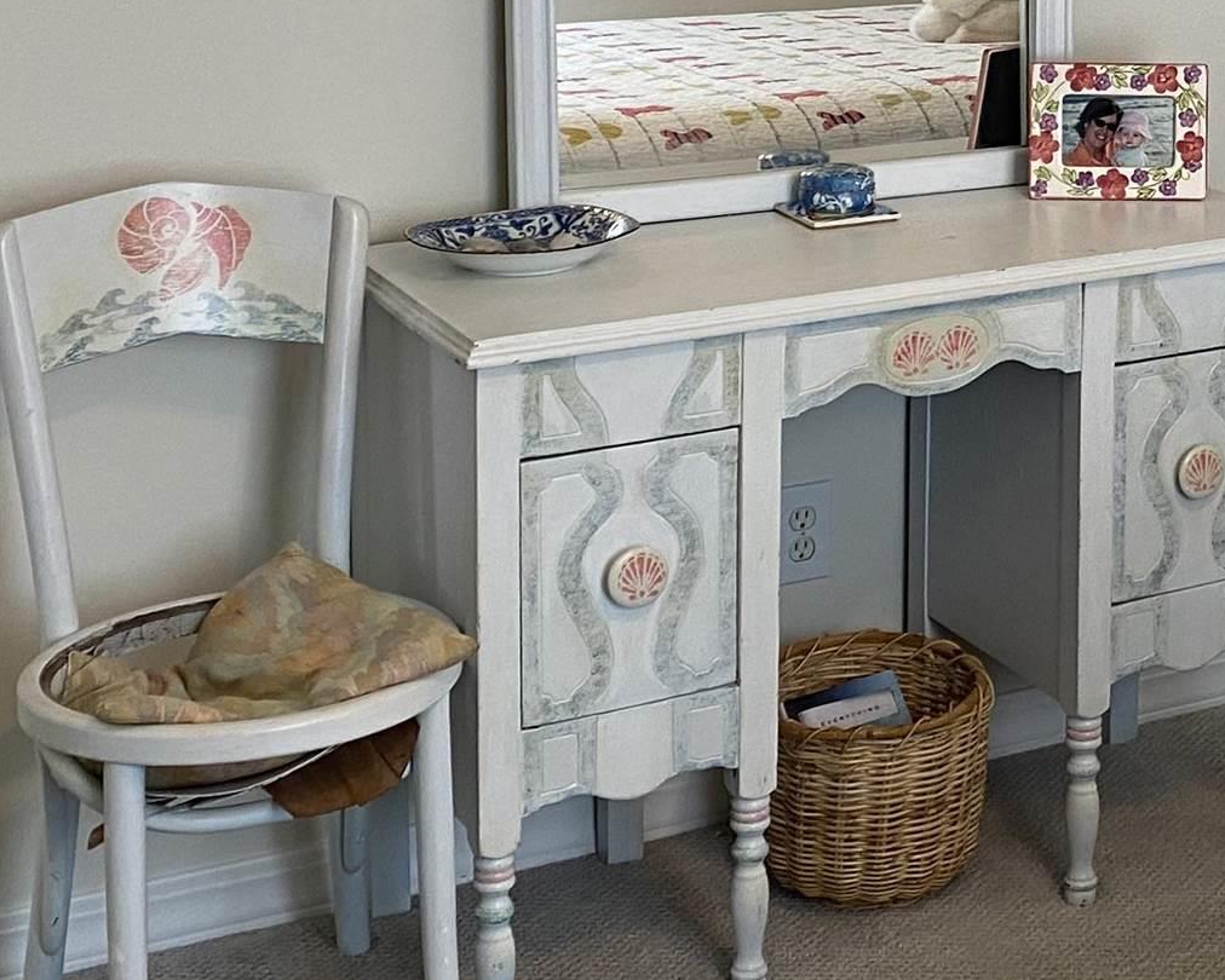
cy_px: 27
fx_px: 2792
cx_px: 1231
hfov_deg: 23.7
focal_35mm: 77
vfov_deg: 19.4
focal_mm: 4.25
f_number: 1.8
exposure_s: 1/60
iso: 80
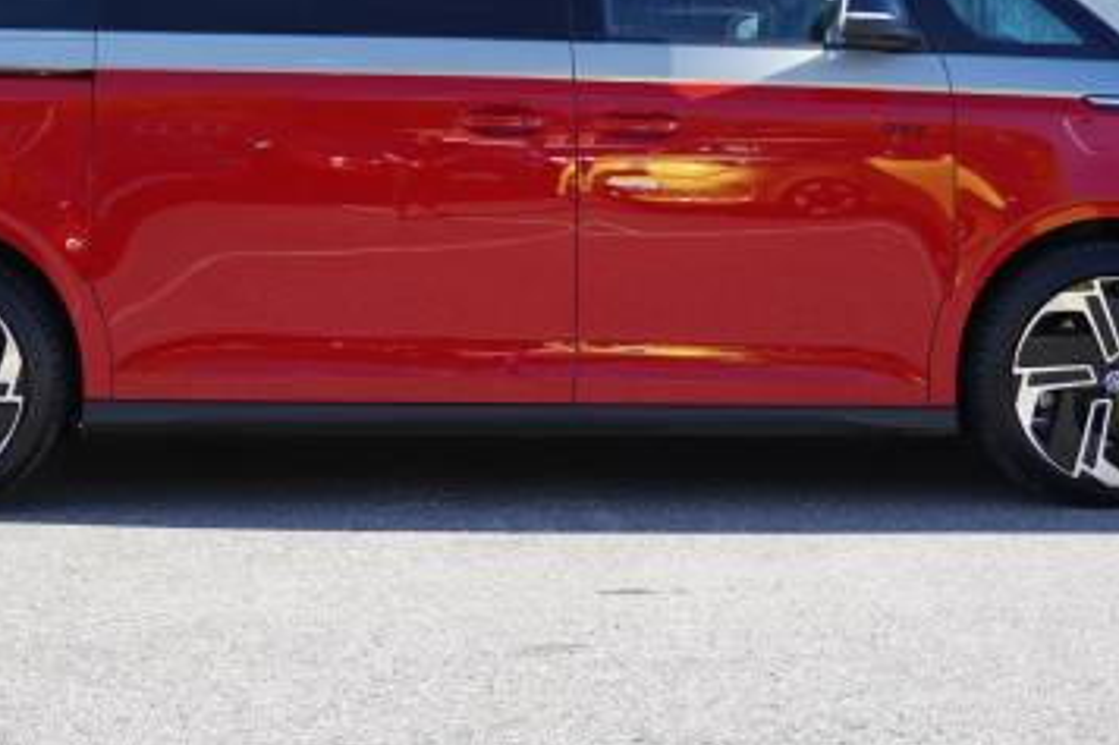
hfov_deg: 27.7
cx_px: 468
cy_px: 91
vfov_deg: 18.4
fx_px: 2265
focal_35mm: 73
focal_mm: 27
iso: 320
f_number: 4.5
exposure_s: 1/160
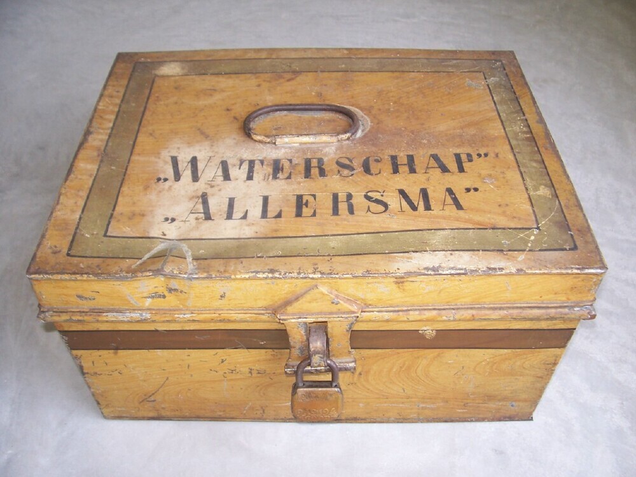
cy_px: 238
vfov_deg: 41.8
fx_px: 625
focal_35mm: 34
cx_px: 318
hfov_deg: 54.0
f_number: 2.7
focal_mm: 5.6
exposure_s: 1/60
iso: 80
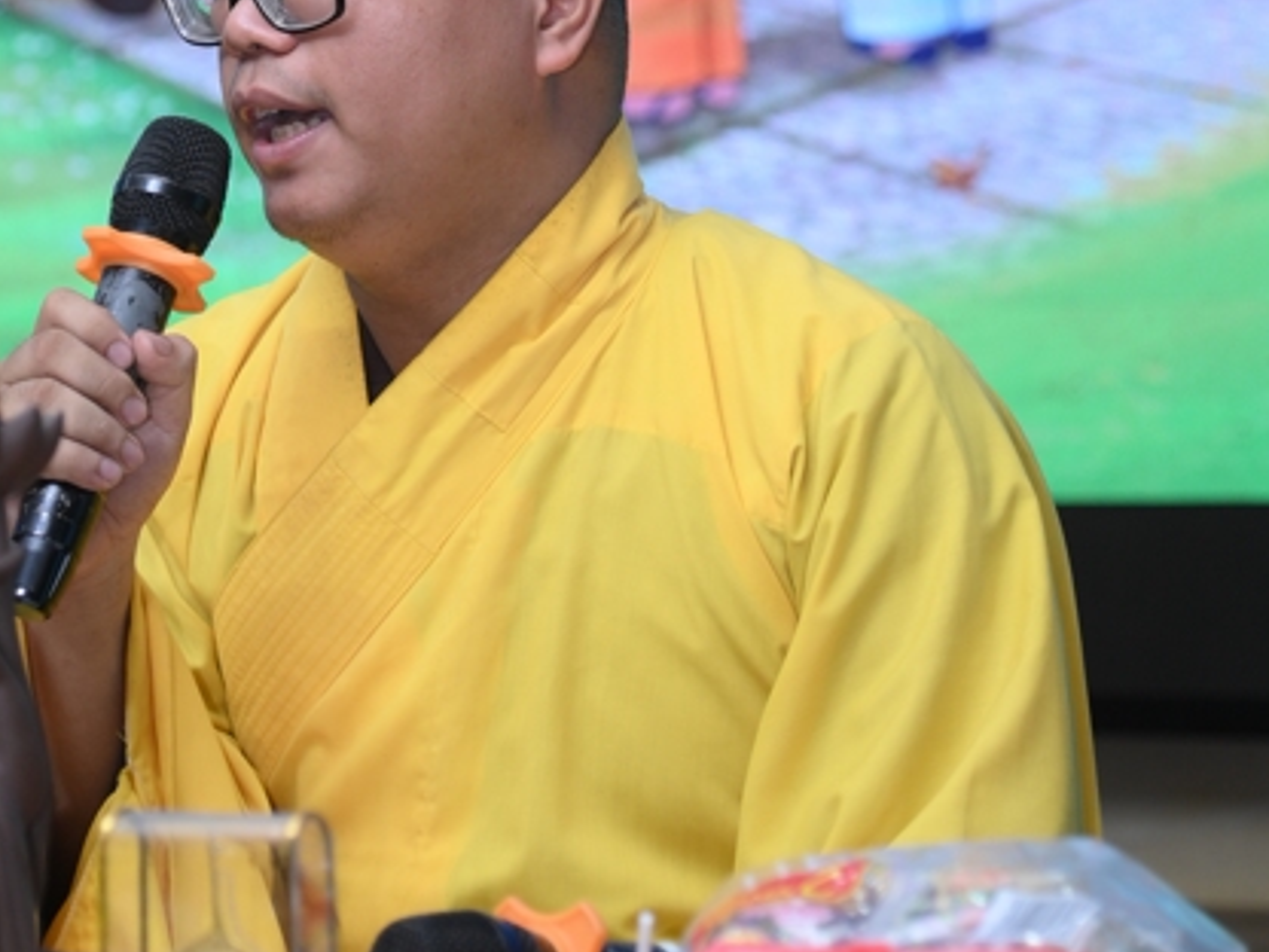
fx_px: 6782
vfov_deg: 8.0
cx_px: 317
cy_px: -11
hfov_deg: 10.7
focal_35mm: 185
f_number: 4
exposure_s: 1/200
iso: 640
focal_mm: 82
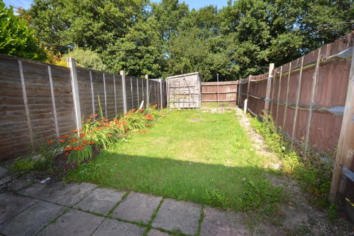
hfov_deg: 100.4
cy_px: 118
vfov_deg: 77.4
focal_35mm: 15
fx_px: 148
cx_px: 177
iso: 100
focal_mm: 10
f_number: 6.3
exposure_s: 1/160
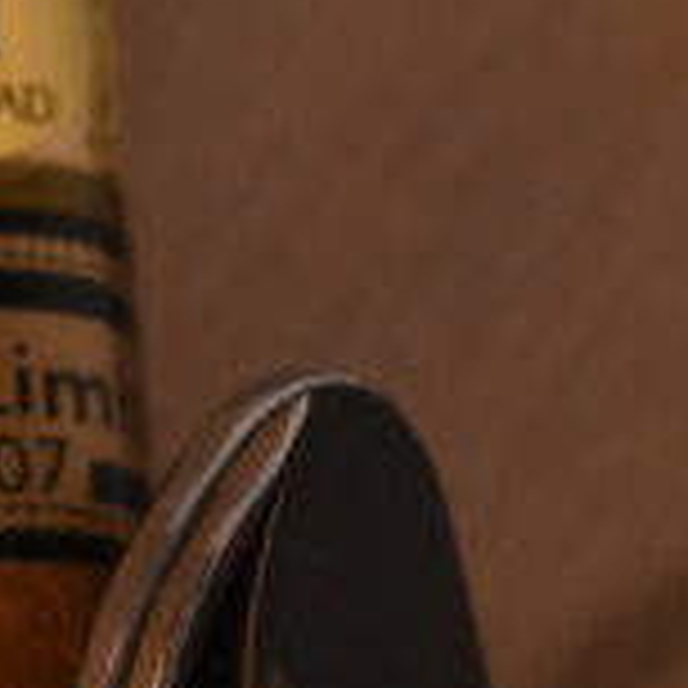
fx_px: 4947
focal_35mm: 220
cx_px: -319
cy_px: 252
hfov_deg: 7.8
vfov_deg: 8.0
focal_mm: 44
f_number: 6
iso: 2500
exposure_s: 1/320
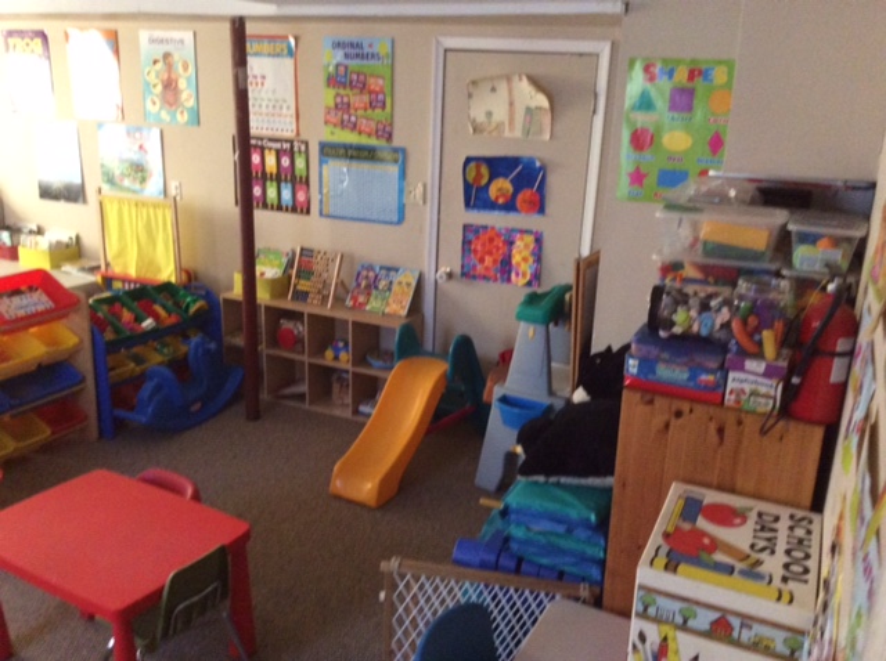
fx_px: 818
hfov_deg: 56.9
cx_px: 443
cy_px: 330
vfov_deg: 44.1
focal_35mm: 32
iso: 320
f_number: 2.4
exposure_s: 1/20
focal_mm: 3.3
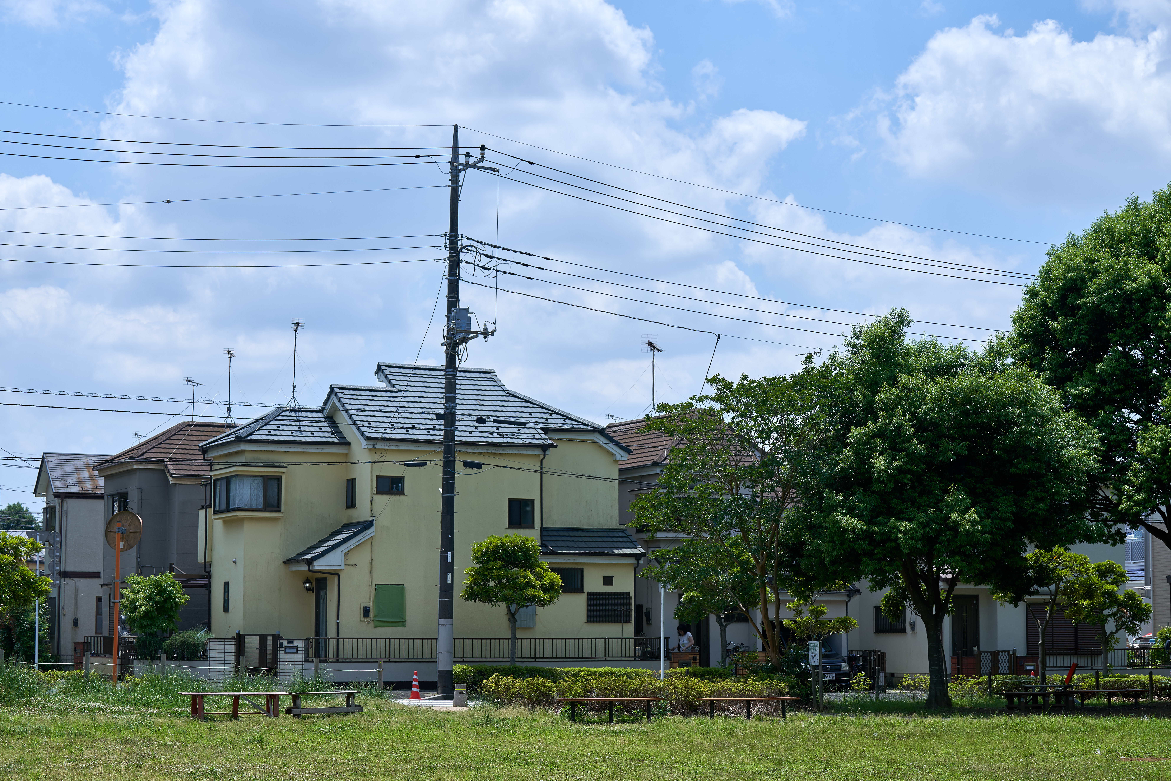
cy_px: 390
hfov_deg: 28.8
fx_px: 2277
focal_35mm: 70
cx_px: 586
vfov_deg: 19.5
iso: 100
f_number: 8
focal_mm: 70
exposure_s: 1/320
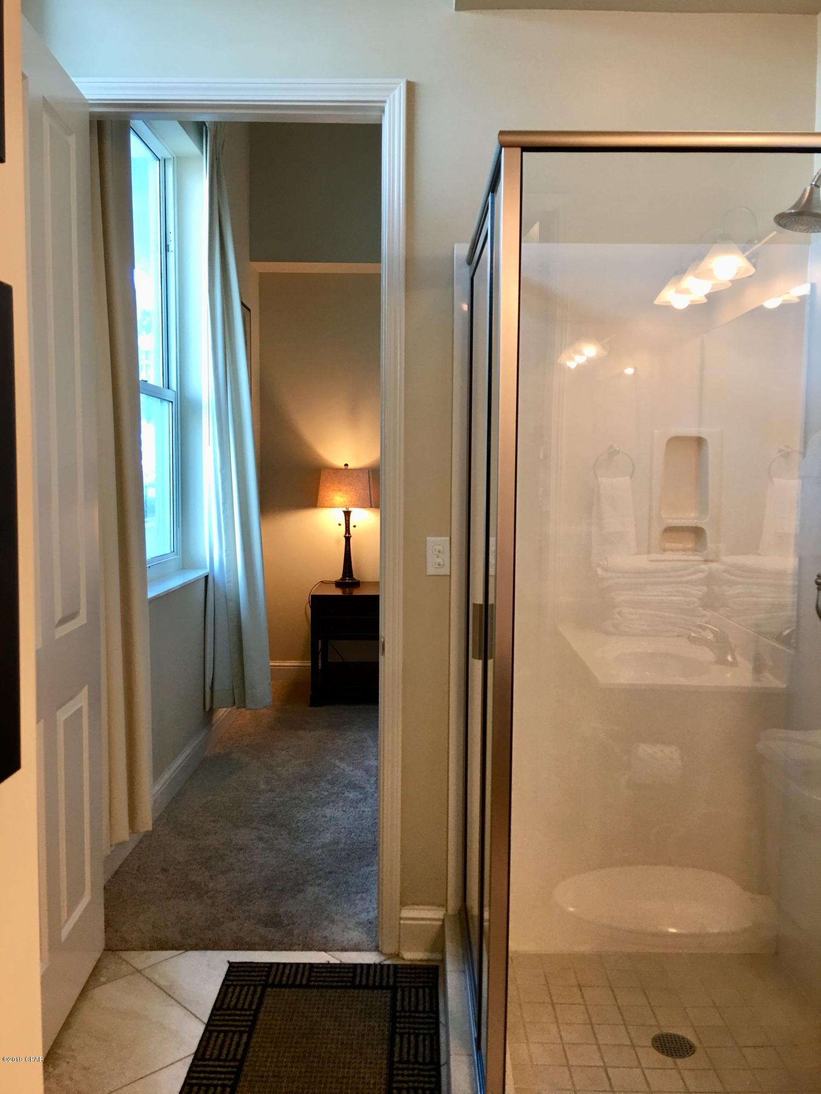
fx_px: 917
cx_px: 410
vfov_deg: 61.7
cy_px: 547
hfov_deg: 48.2
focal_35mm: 29
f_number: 2.2
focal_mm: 4.15
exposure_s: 1/30
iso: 40
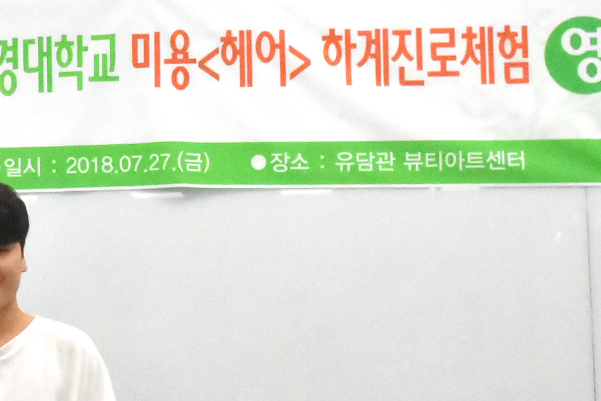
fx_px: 1443
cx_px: 118
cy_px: 207
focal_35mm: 86
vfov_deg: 15.8
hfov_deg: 23.2
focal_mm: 21
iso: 25600
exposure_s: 1/6400
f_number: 5
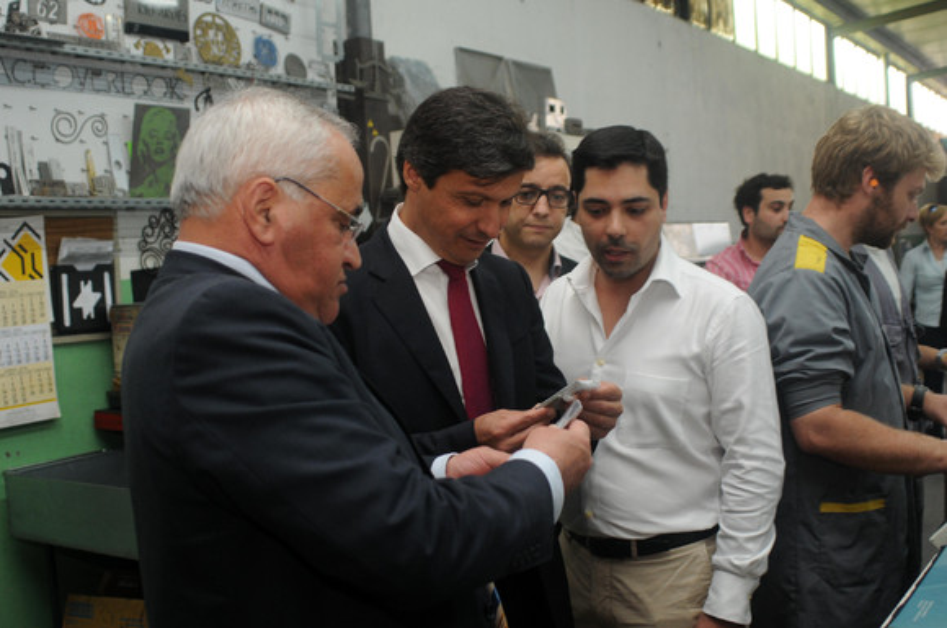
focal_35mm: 42
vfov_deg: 31.8
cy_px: 314
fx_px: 1103
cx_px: 474
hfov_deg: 46.5
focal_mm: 28
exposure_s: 1/40
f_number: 3.5
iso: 400
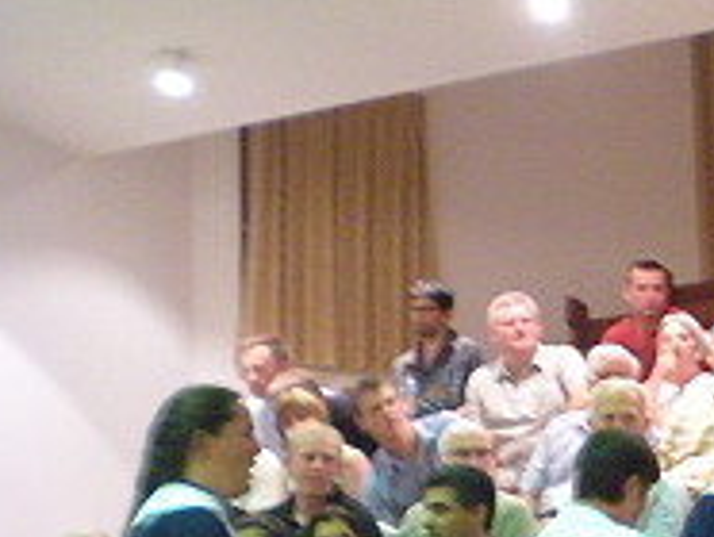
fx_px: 2107
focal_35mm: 102
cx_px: 925
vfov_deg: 14.5
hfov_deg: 18.0
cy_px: 347
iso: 800
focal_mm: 6.3
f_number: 3.1
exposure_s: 1/7.8
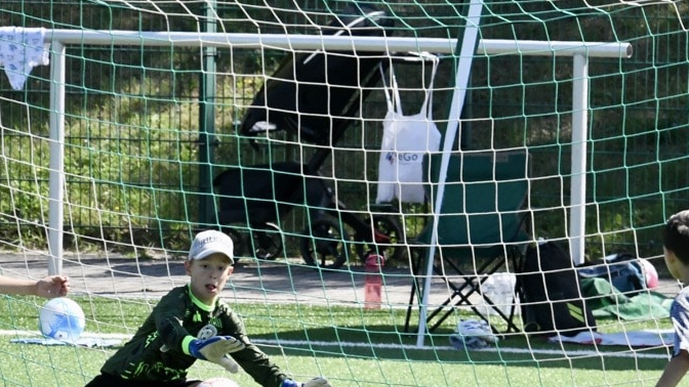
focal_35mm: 559
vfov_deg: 2.2
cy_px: 216
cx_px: 267
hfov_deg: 3.9
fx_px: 10213
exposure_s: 1/1250
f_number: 14
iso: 3200
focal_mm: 280
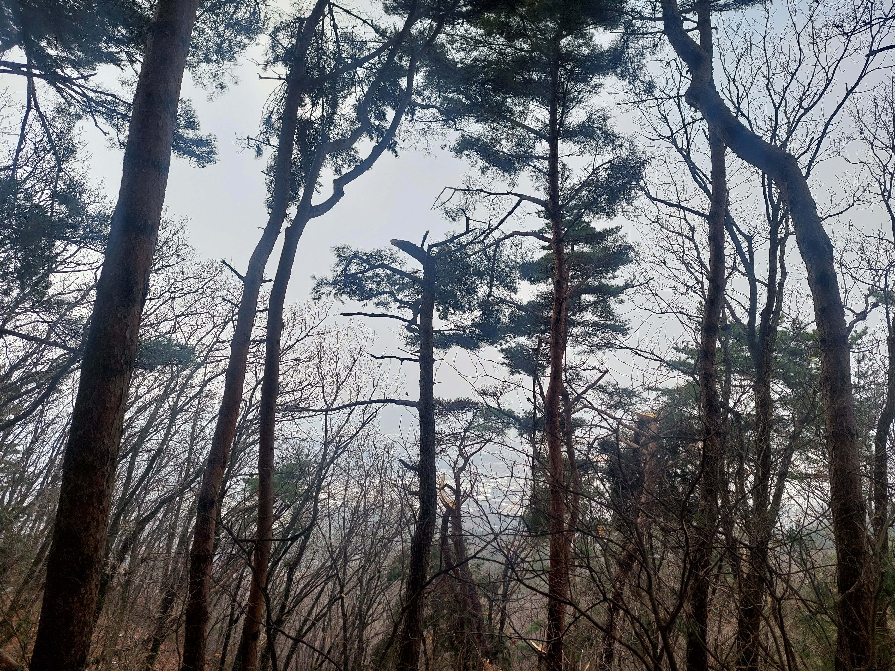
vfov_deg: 54.9
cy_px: 336
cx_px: 448
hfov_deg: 69.4
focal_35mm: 25
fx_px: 646
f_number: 1.8
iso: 40
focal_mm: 5.23
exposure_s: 1/873
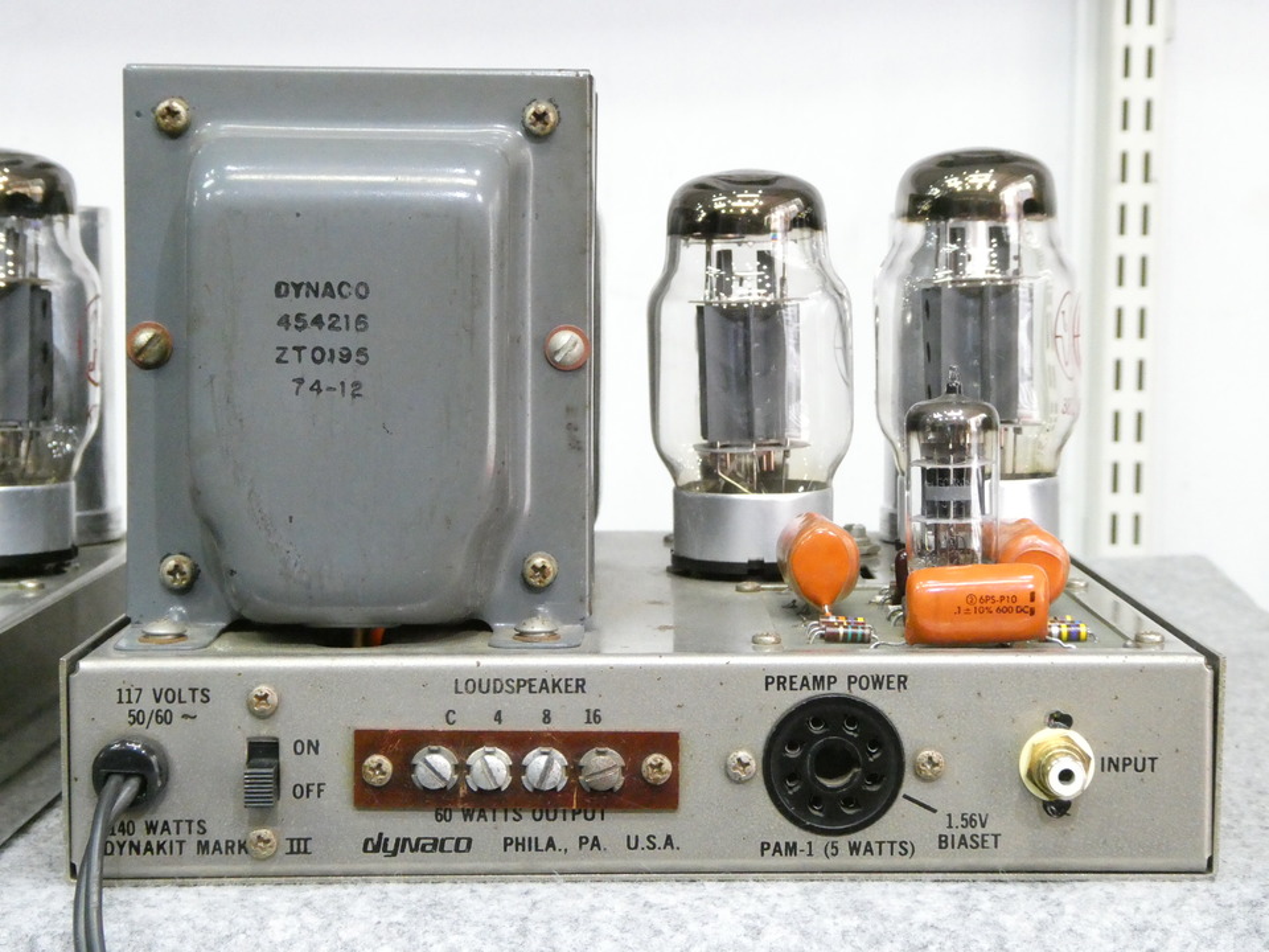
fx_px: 2383
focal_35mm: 65
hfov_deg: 29.8
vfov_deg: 22.6
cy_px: 476
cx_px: 634
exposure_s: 1/50
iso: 1600
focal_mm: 11.7
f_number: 4.4
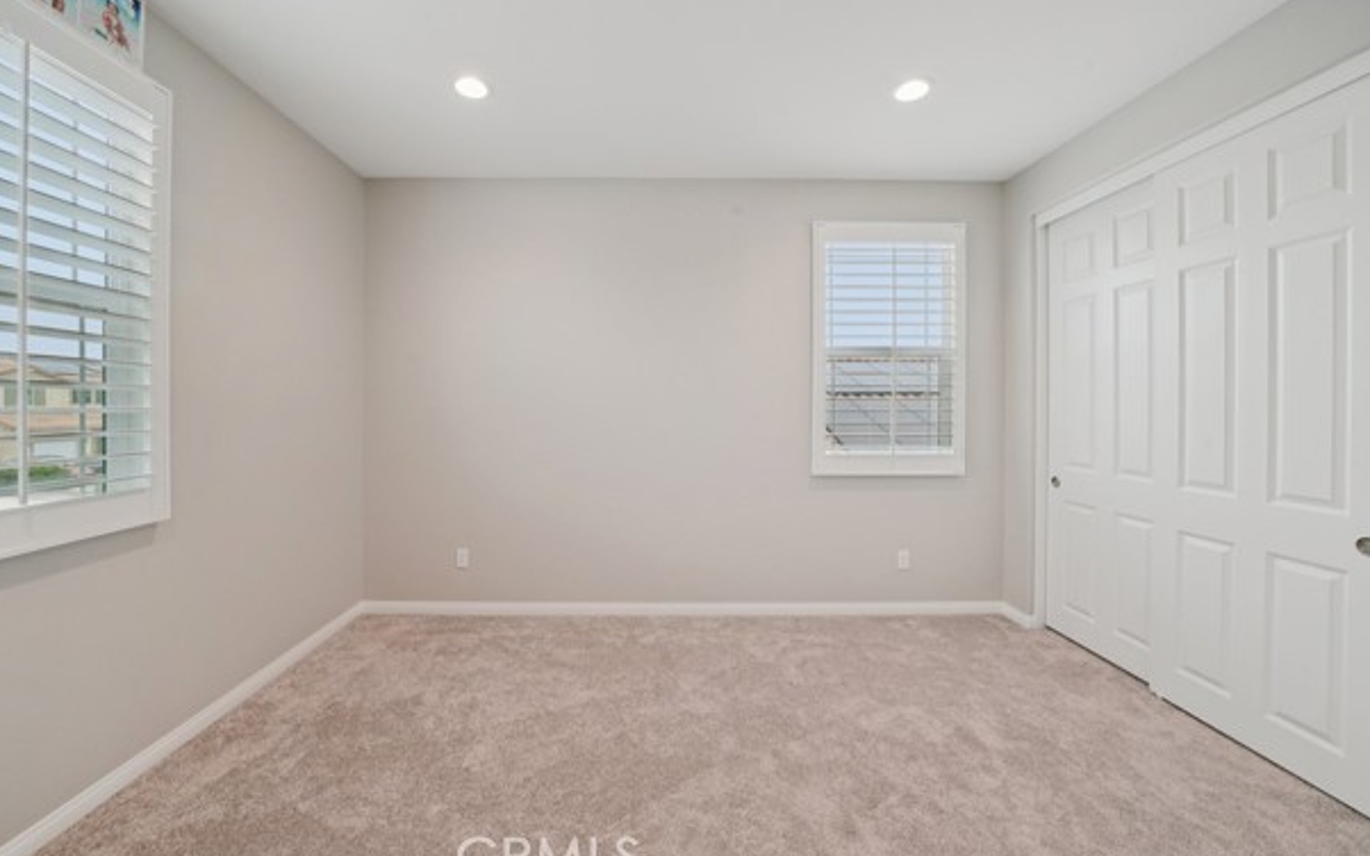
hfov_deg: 109.3
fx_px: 485
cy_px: 405
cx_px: 662
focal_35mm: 13
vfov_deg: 82.7
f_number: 11
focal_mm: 12
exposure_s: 1/20
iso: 400
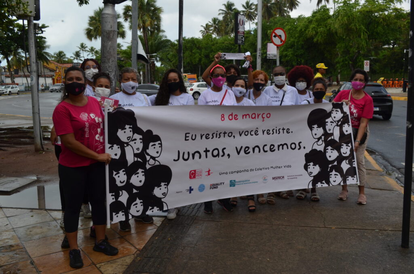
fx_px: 413
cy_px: 137
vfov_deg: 36.7
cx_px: 207
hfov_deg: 53.2
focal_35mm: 36
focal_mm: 24
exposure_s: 1/250
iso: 140
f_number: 8
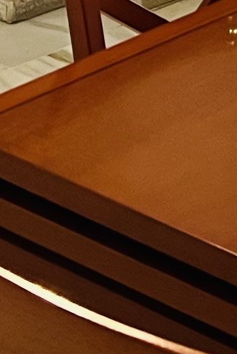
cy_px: -554
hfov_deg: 6.8
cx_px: 56
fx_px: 1982
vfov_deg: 9.0
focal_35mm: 201
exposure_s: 1/50
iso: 100
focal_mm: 5.7
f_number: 1.5
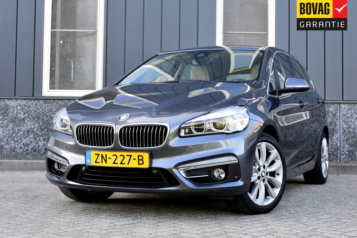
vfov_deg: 23.8
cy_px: 119
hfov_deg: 35.0
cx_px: 178
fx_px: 565
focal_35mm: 57
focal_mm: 38
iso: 400
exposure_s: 1/60
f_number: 8
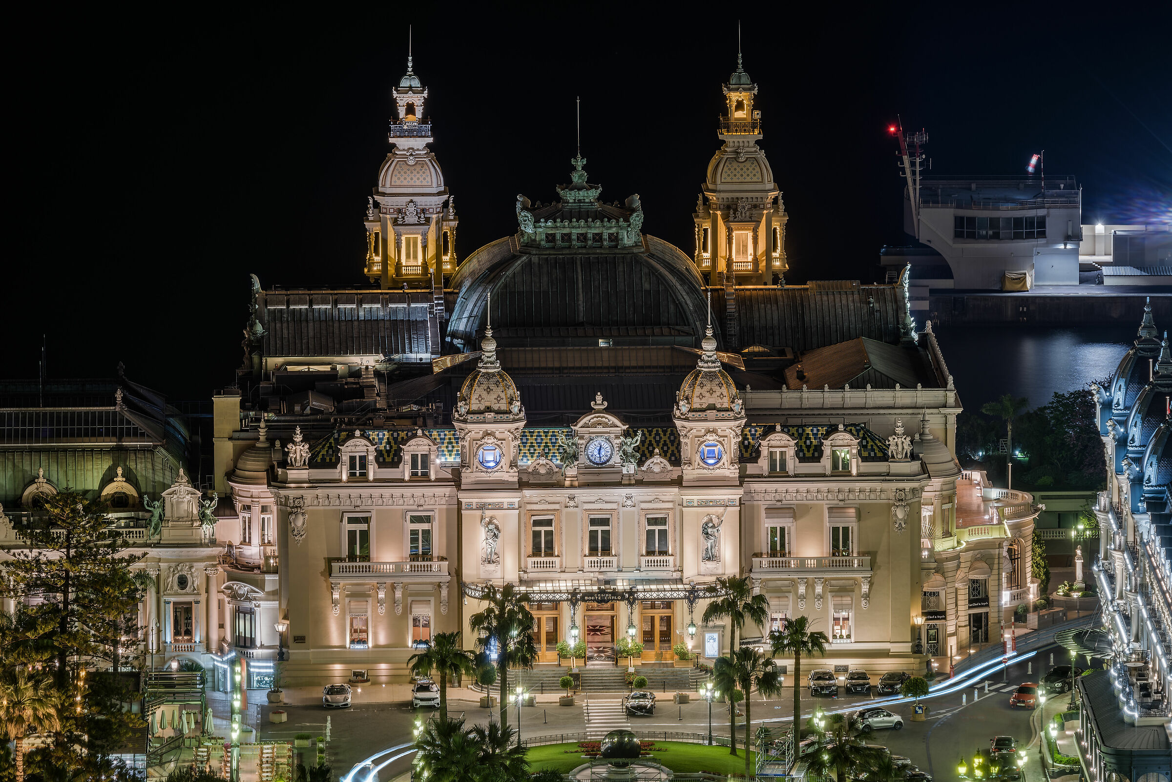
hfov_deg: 5.9
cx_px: 586
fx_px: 11398
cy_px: 391
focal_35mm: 350
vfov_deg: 3.9
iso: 100
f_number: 11
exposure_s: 1/30
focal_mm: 350
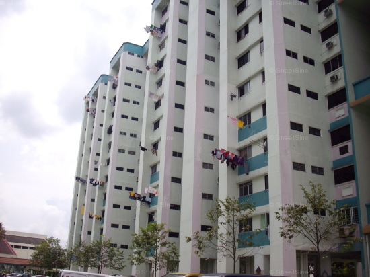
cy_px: 138
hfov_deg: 50.2
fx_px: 395
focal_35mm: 37
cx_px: 185
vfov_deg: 38.6
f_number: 5.6
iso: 80
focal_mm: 6.2
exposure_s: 1/400
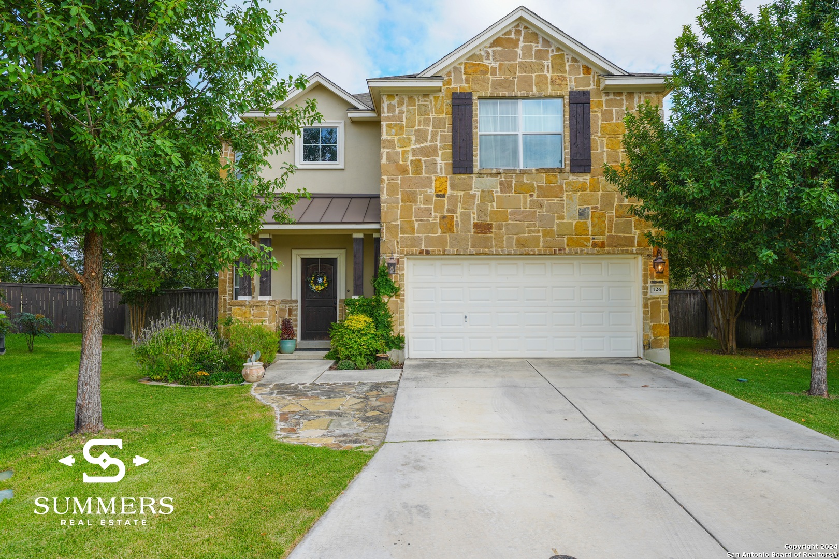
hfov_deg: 73.7
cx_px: 420
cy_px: 280
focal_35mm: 24
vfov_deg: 53.1
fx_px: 559
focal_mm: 24
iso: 100
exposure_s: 1/100
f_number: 7.1
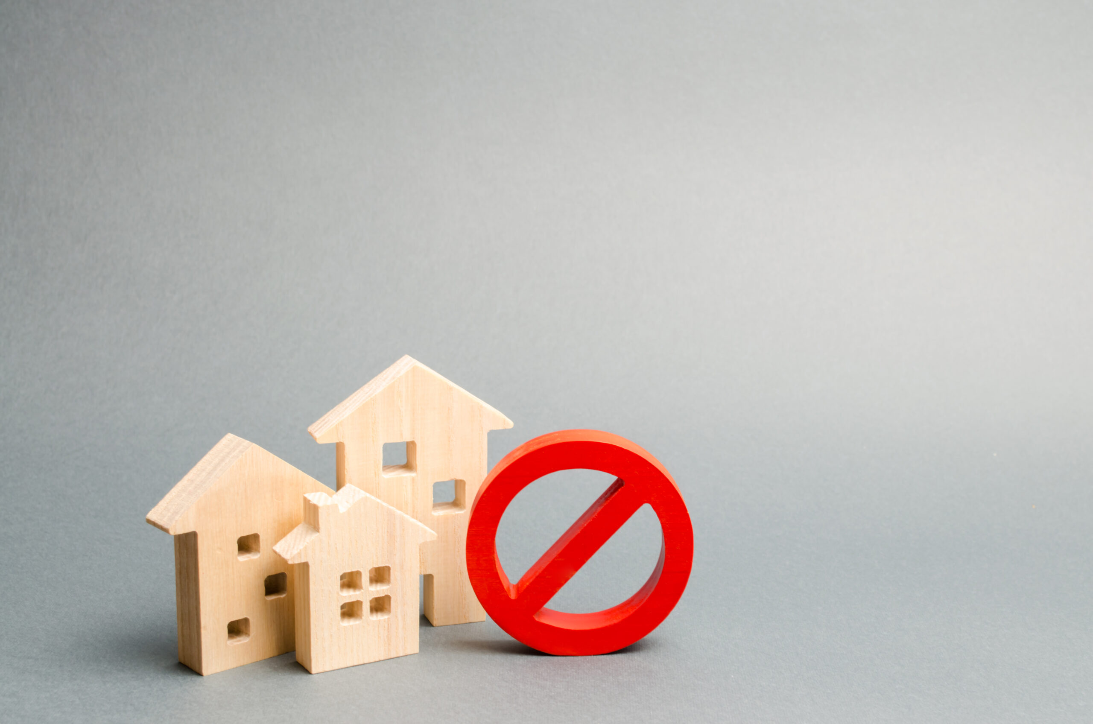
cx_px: 546
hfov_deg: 35.1
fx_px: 1727
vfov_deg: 23.7
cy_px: 362
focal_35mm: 57
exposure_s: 1/100
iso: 100
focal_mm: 38
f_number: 9
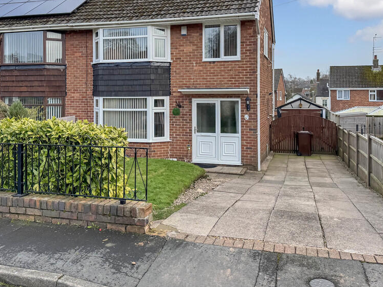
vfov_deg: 42.6
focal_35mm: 33
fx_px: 365
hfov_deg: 55.3
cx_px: 184
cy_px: 105
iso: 80
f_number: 1.78
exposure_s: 1/1285
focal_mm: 6.76
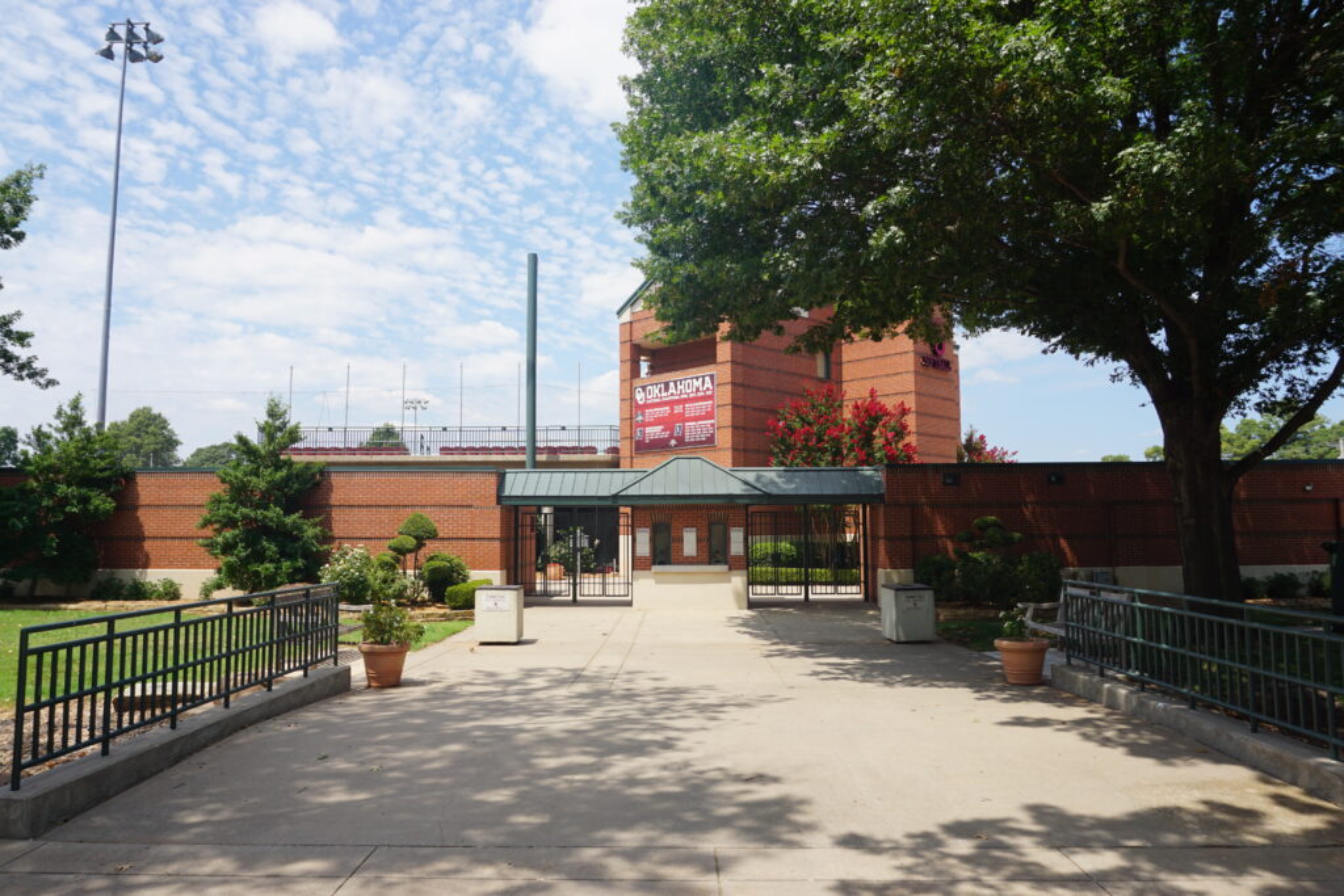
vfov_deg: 53.1
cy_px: 448
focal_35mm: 24
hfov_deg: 73.7
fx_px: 896
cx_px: 672
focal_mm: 16
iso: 100
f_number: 11
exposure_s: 1/125
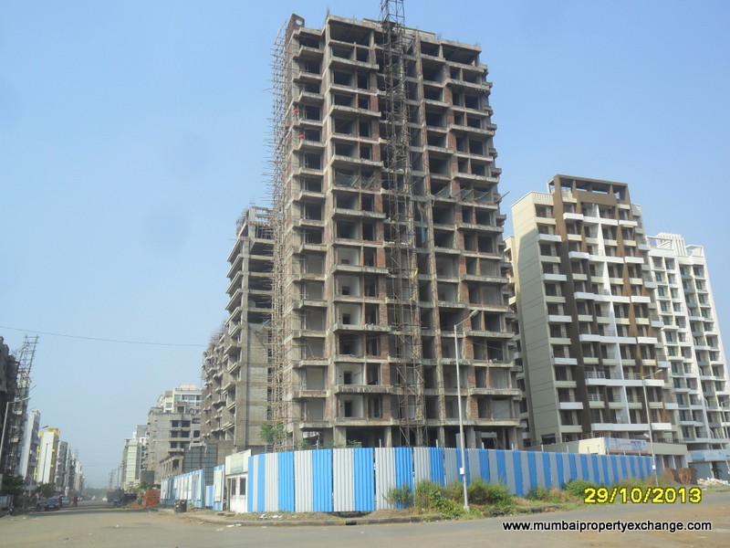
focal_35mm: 32
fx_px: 675
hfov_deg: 56.8
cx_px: 365
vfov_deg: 44.2
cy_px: 274
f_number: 3.7
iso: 100
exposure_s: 1/1000
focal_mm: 5.7
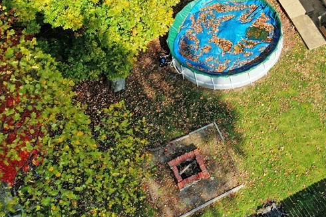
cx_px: 303
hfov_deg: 30.7
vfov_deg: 21.1
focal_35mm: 62
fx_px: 562
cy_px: -8
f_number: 5.6
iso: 100
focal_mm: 10.26
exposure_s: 1/320
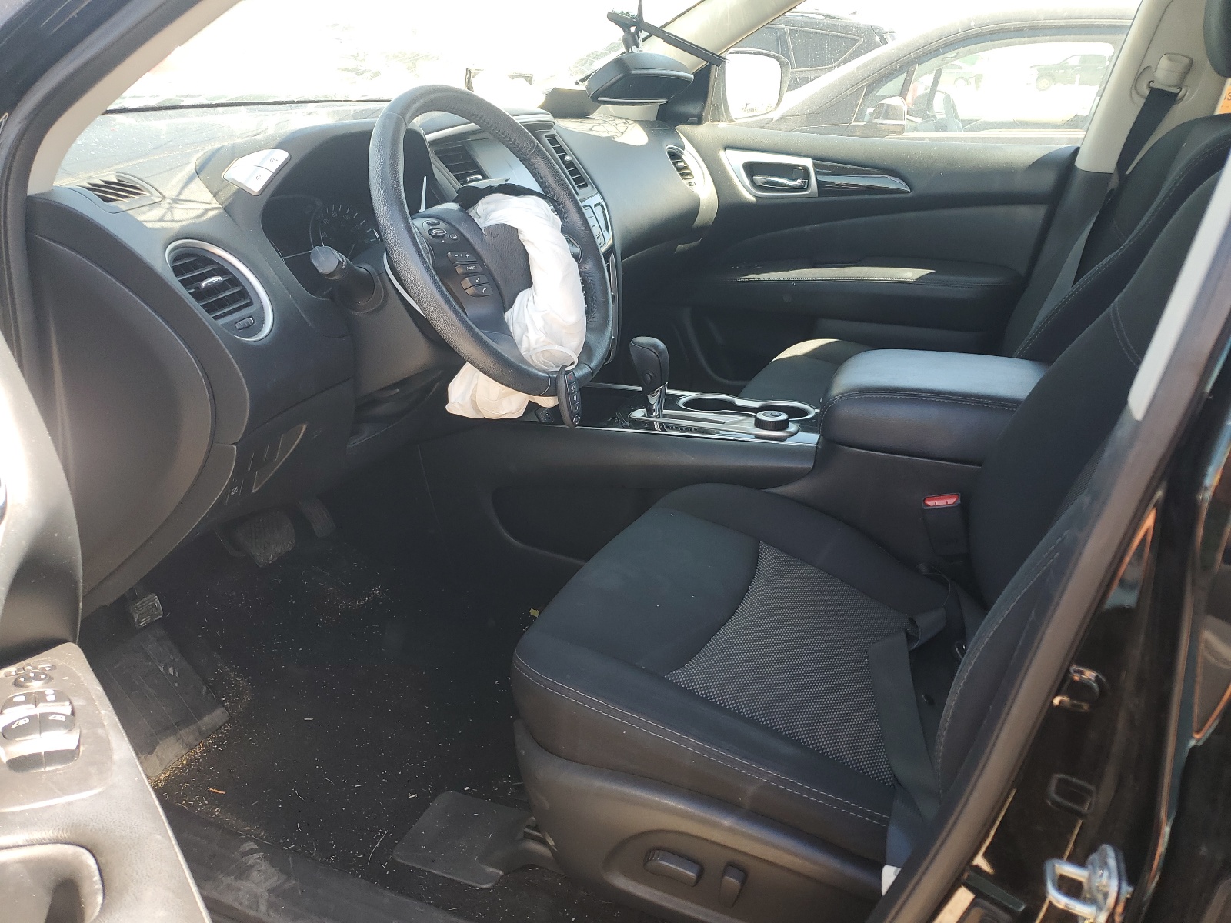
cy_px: 462
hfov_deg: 67.3
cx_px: 616
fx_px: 925
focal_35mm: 26
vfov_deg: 53.1
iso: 50
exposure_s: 1/169
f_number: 1.5
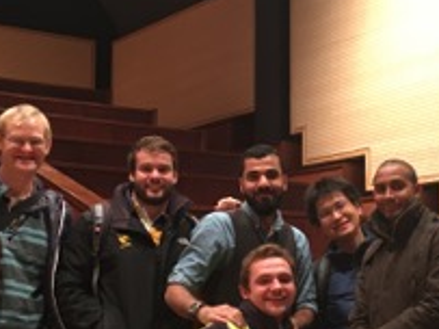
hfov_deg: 30.5
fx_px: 798
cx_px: 288
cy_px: 212
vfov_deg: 23.2
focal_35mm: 63
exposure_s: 1/20
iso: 200
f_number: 2.2
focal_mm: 4.15
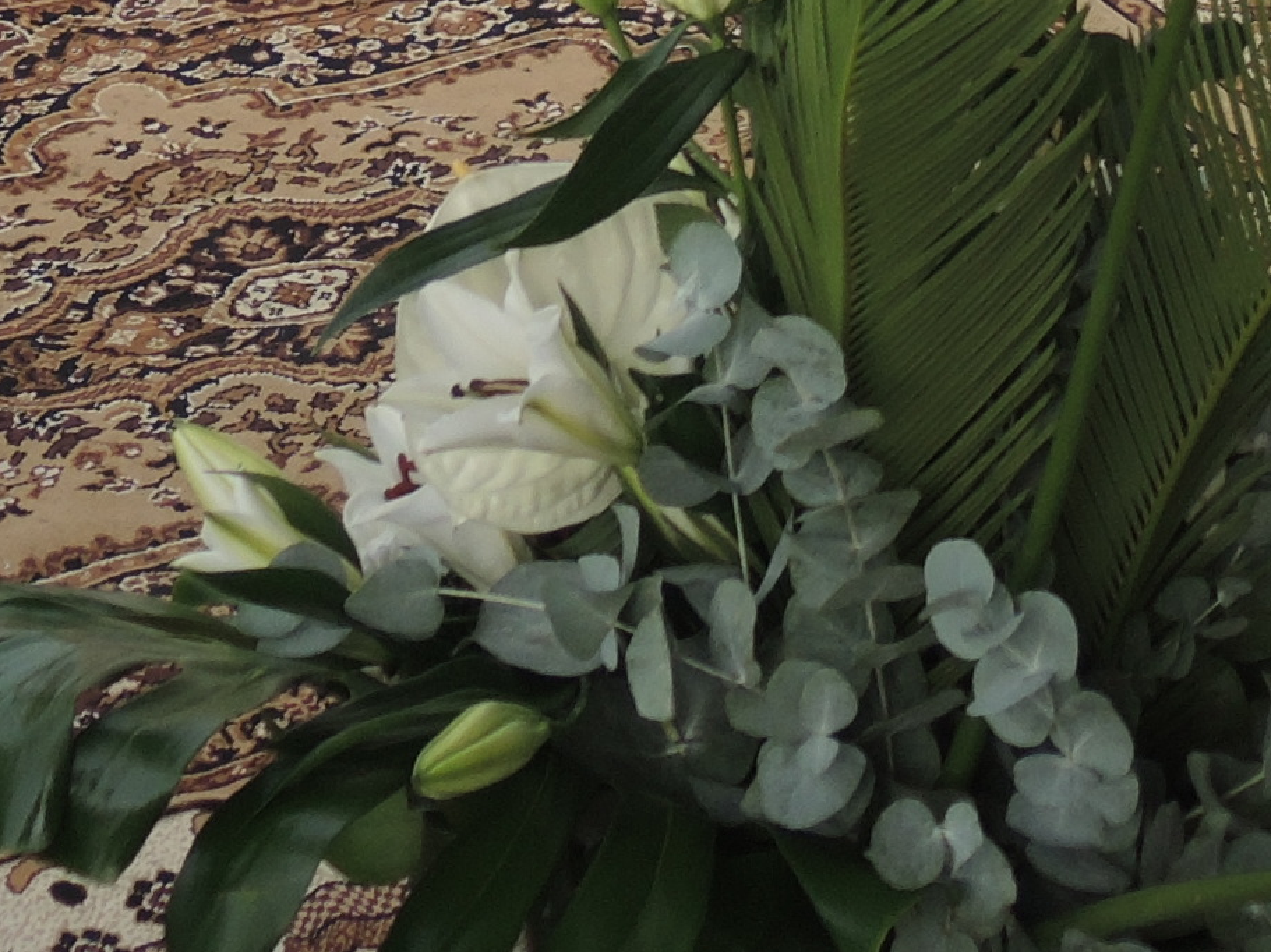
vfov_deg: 10.9
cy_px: -1022
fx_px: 4516
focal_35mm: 123
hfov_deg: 16.0
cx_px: 912
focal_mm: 6
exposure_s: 1/1000
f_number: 2
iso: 100
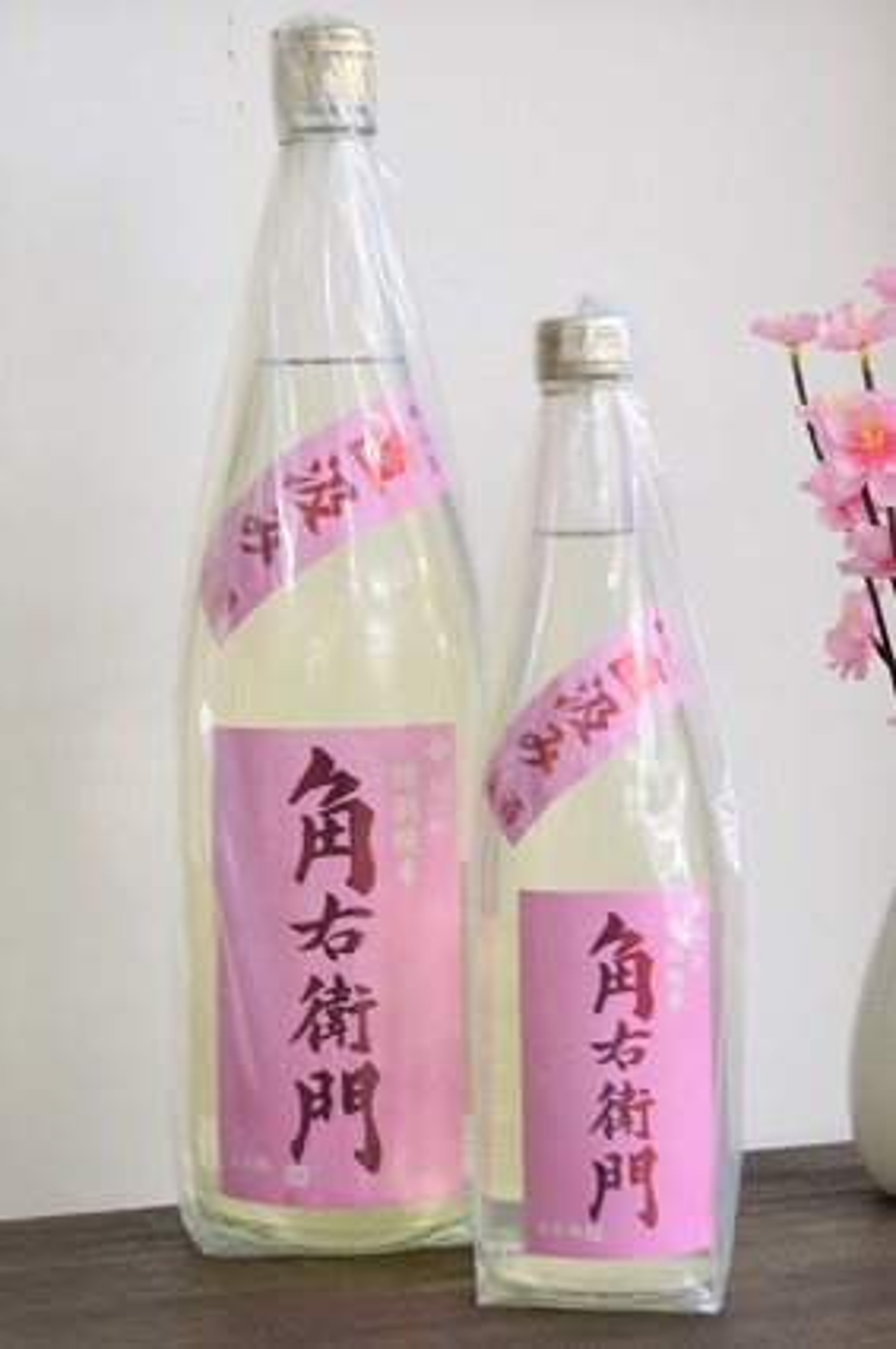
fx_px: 1796
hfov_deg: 28.0
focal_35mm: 48
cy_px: 674
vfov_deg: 41.2
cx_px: 448
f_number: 4.5
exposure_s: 1/15
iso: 320
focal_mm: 32
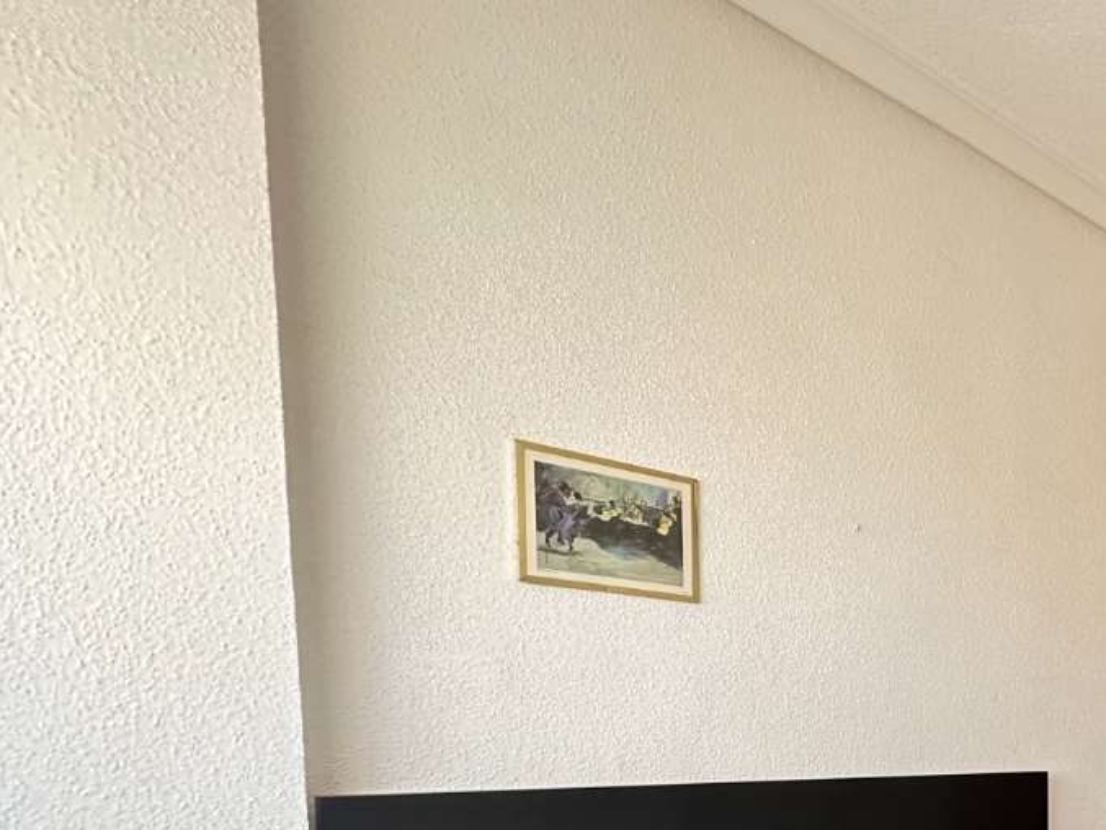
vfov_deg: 40.3
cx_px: 1196
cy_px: 814
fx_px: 991
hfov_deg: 45.2
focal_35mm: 31
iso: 500
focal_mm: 2.22
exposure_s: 1/60
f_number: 2.2
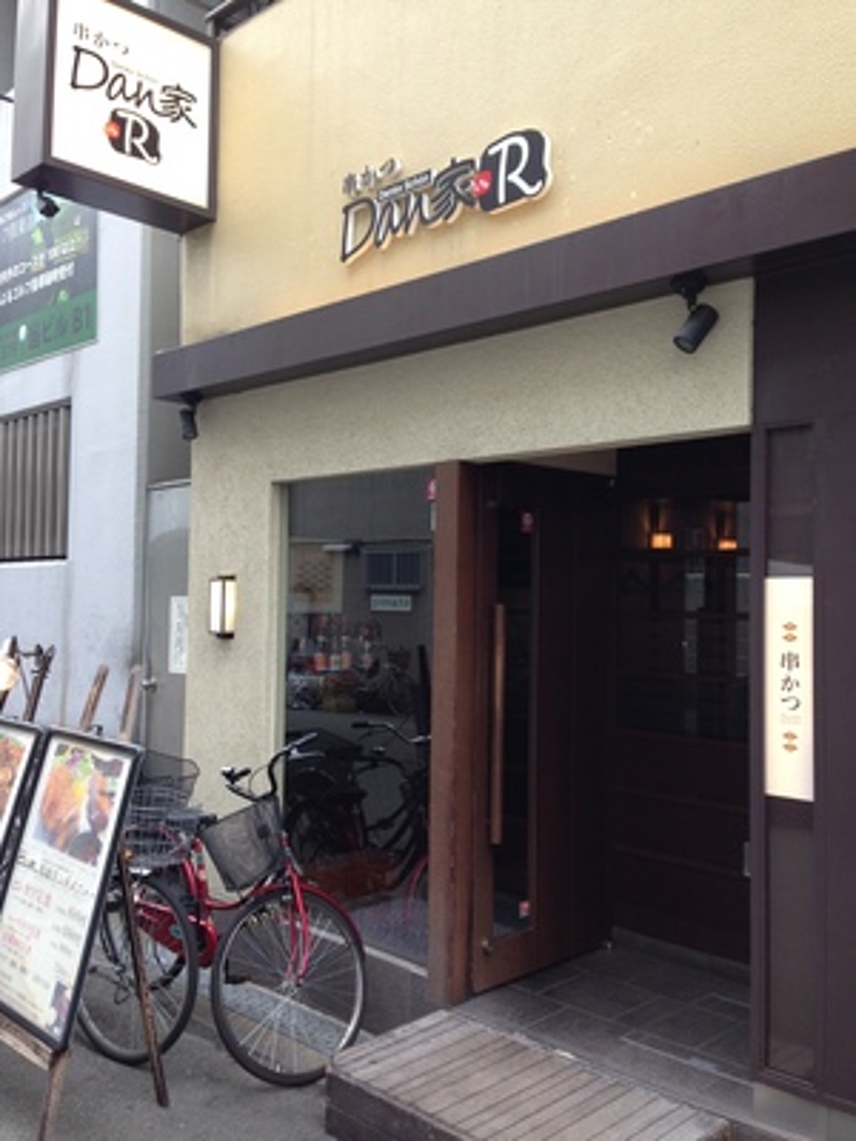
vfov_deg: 55.4
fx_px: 1088
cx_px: 428
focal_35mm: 33
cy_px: 570
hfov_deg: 42.9
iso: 50
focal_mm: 4.12
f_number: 2.4
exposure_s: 1/120
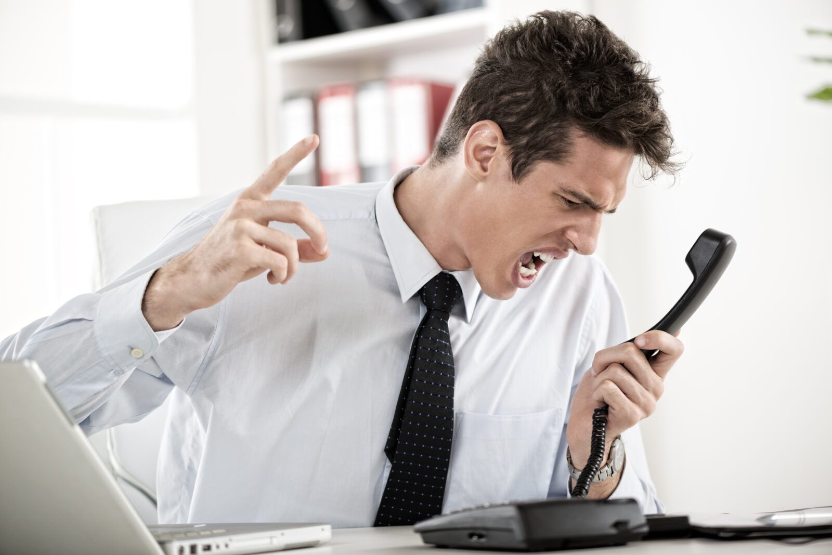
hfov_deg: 19.4
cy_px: 278
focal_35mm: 105
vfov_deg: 13.1
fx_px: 2427
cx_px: 416
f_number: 2.8
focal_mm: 105
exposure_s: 1/160
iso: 100
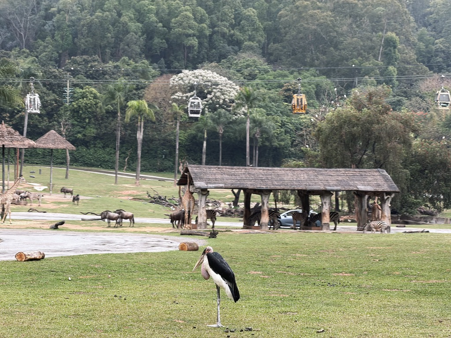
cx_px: 226
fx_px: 1303
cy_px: 169
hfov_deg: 19.6
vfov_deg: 14.8
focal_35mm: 100
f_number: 2.8
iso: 100
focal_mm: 16.89
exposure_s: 1/121
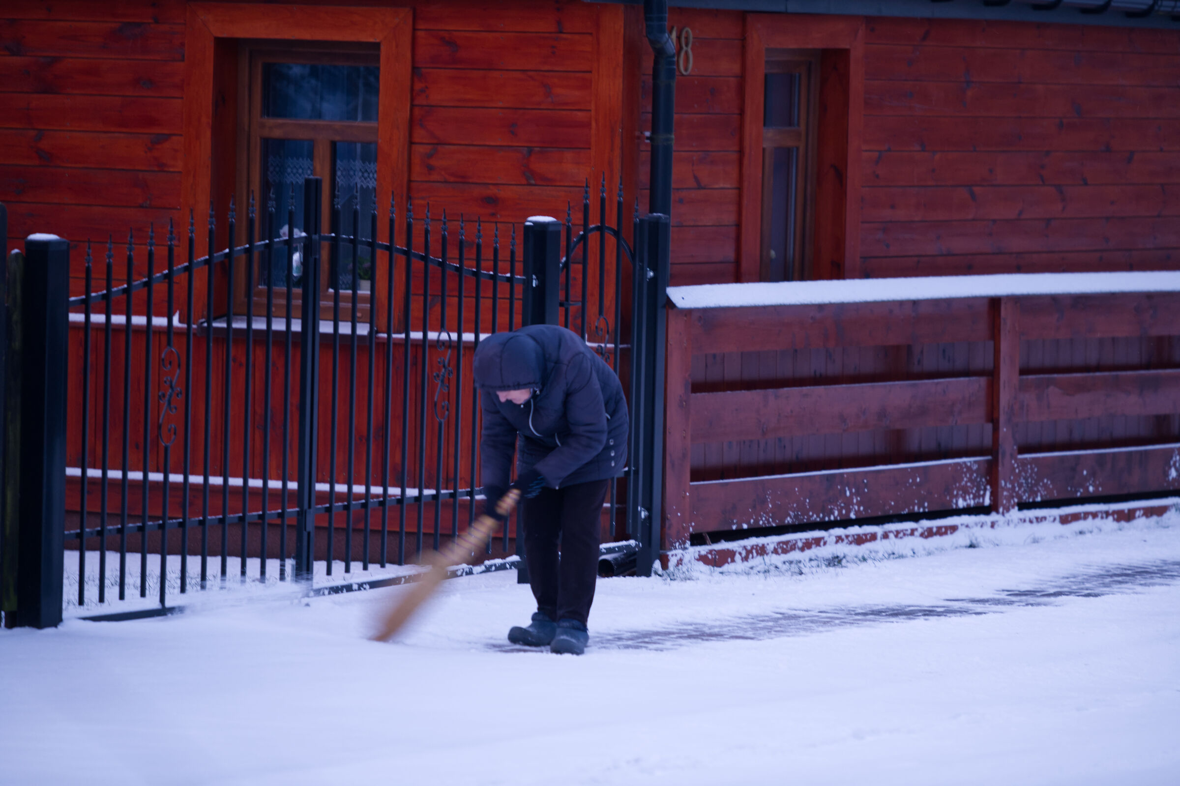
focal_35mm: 200
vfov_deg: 6.9
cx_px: 590
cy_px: 393
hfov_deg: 10.3
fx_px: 6554
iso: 1600
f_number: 2.8
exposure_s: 1/25
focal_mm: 200
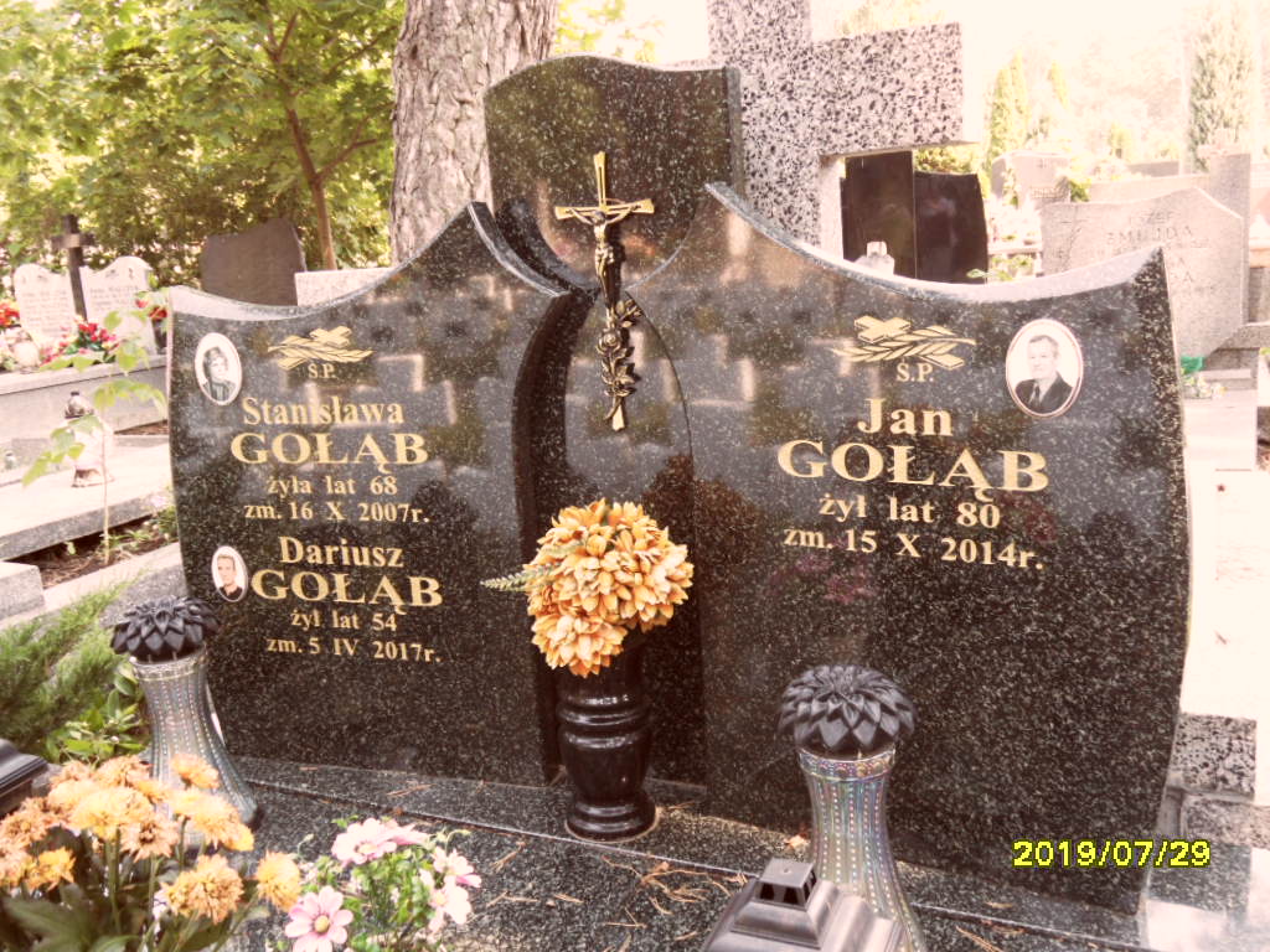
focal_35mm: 32
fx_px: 1174
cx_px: 635
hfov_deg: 56.8
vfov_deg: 44.2
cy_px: 476
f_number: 3.4
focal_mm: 5.3
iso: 100
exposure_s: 1/60
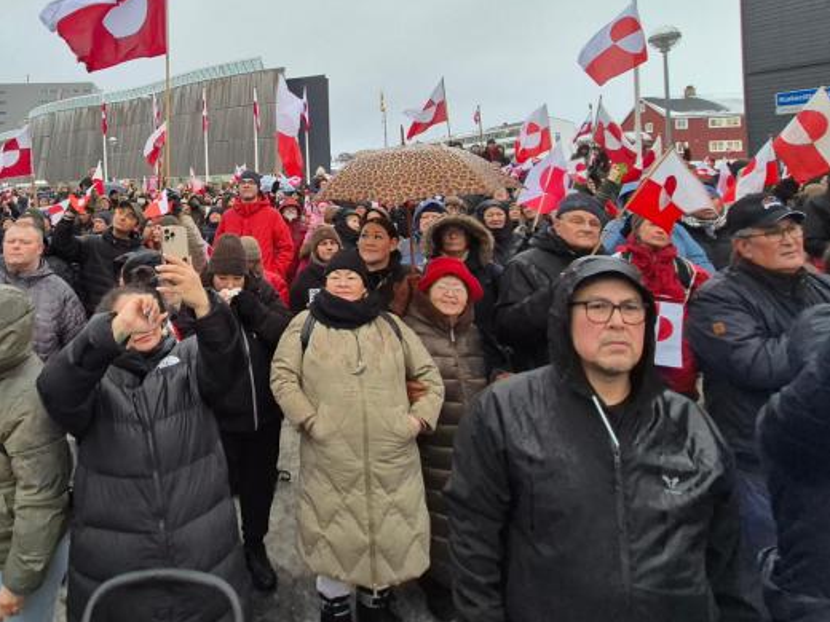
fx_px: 480
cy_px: 182
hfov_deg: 75.5
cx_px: 203
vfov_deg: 63.4
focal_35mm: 20
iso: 100
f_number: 2.2
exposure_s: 1/100
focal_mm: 2.2
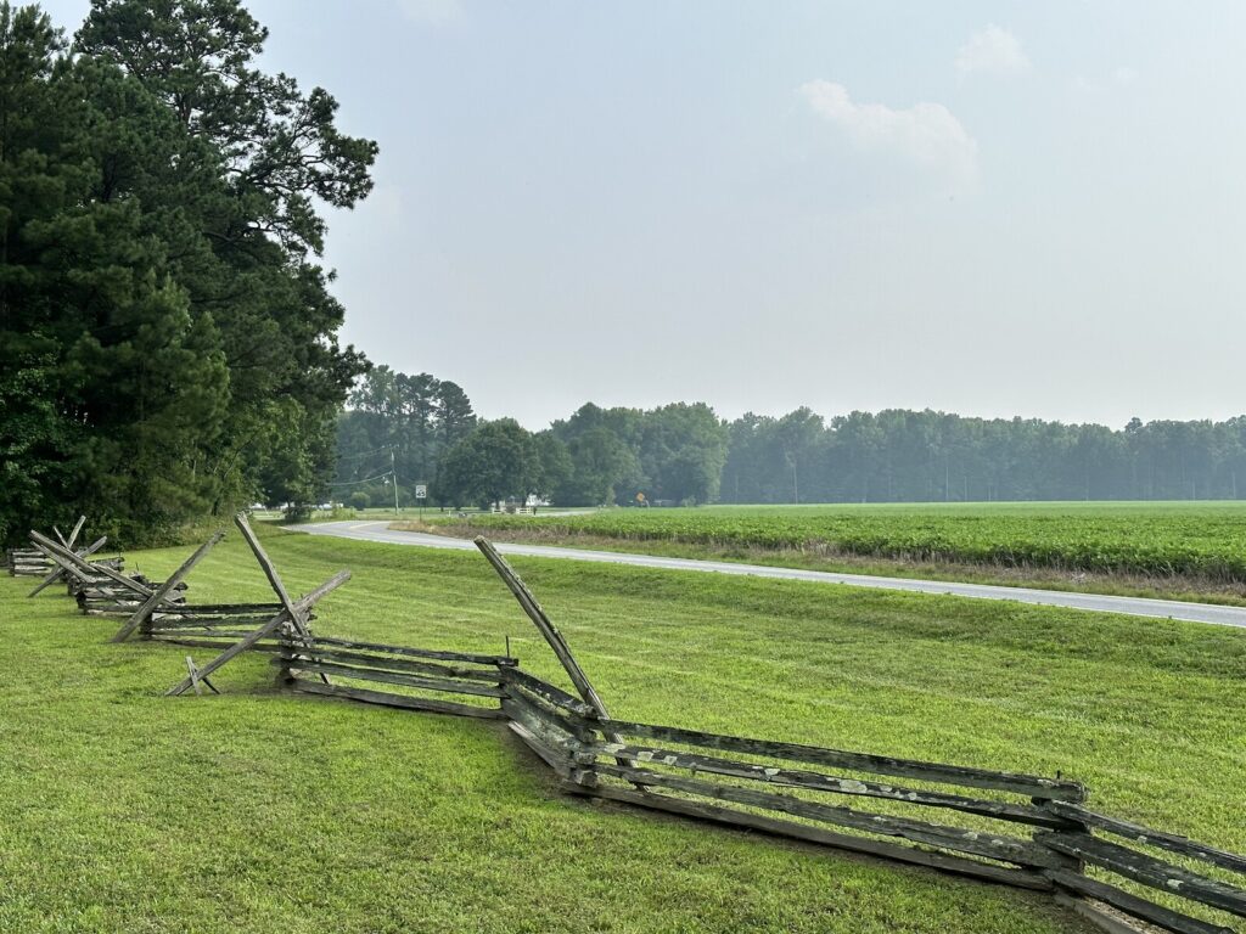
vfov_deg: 30.3
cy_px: 467
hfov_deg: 39.7
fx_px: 1728
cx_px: 623
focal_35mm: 48
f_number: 1.78
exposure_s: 1/5882
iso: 64
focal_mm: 6.86
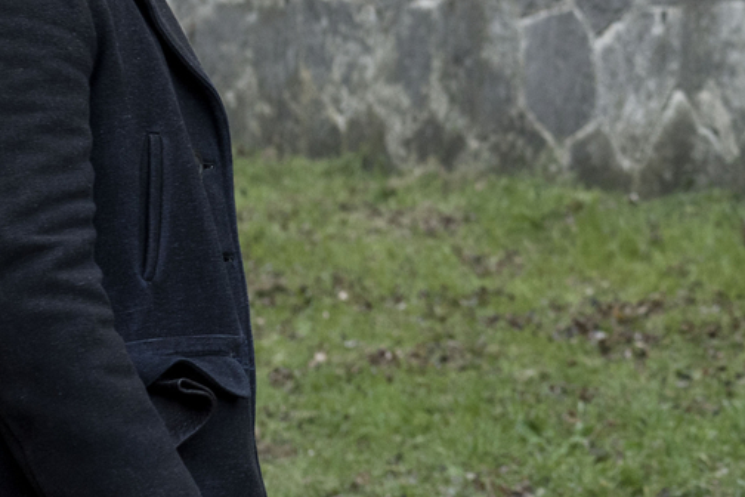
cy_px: 21
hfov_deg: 11.7
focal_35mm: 173
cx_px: 810
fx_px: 3580
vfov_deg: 7.9
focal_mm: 55
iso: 800
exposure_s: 1/320
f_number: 4
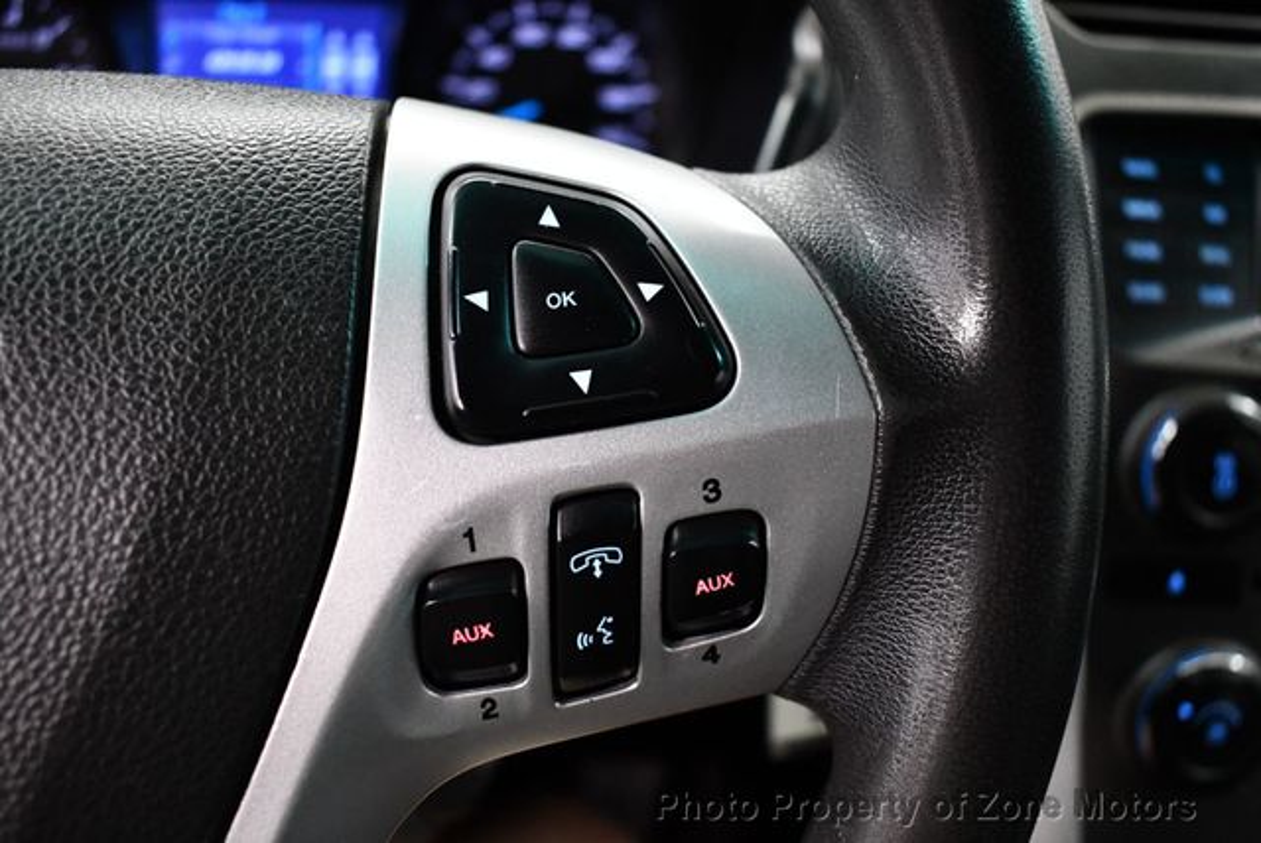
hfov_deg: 53.1
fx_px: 1262
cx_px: 630
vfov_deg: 36.9
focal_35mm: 36
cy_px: 422
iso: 3200
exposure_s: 1/100
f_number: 3.5
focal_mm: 18
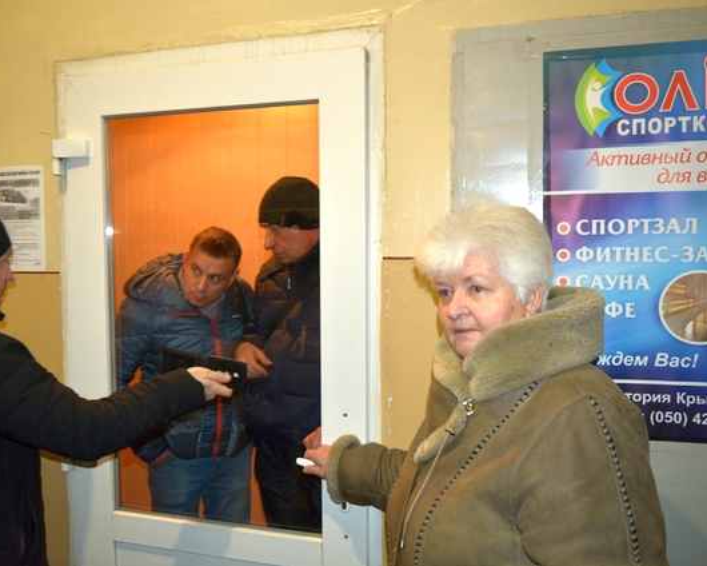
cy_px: 284
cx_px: 307
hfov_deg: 52.7
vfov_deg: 43.4
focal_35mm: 34
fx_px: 711
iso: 800
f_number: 3.8
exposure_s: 1/30
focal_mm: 20
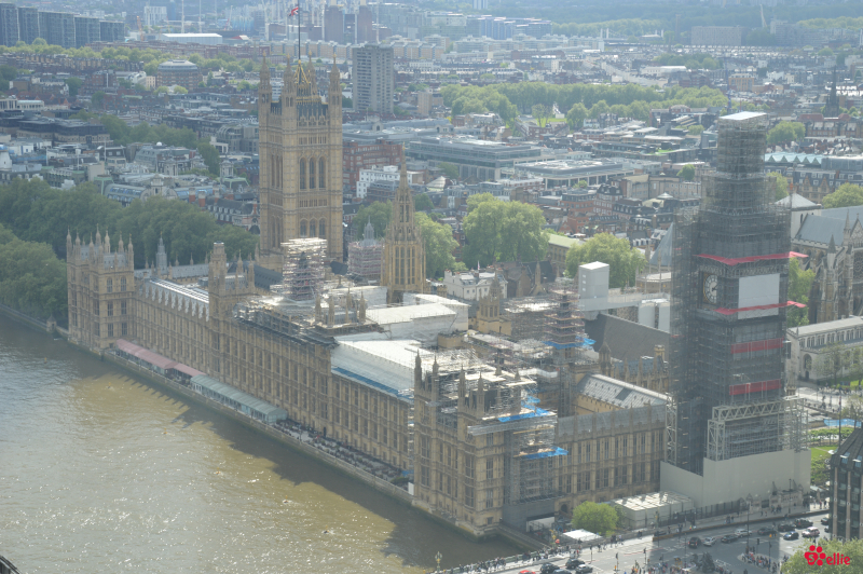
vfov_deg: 18.2
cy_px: 287
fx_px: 1796
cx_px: 432
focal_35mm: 75
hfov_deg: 27.0
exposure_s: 1/200
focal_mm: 50
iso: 100
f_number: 7.1
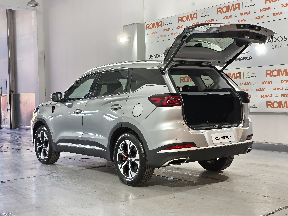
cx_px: 144
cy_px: 108
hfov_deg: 35.5
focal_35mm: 54
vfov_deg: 27.0
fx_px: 449
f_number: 1.9
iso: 1250
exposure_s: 1/99.9
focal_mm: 7.1
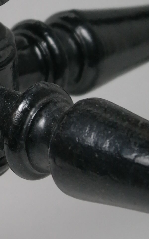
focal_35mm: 244
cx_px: -80
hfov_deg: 5.3
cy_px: 14
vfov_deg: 8.6
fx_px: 1586
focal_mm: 50
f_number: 5.6
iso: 1600
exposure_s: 1/80
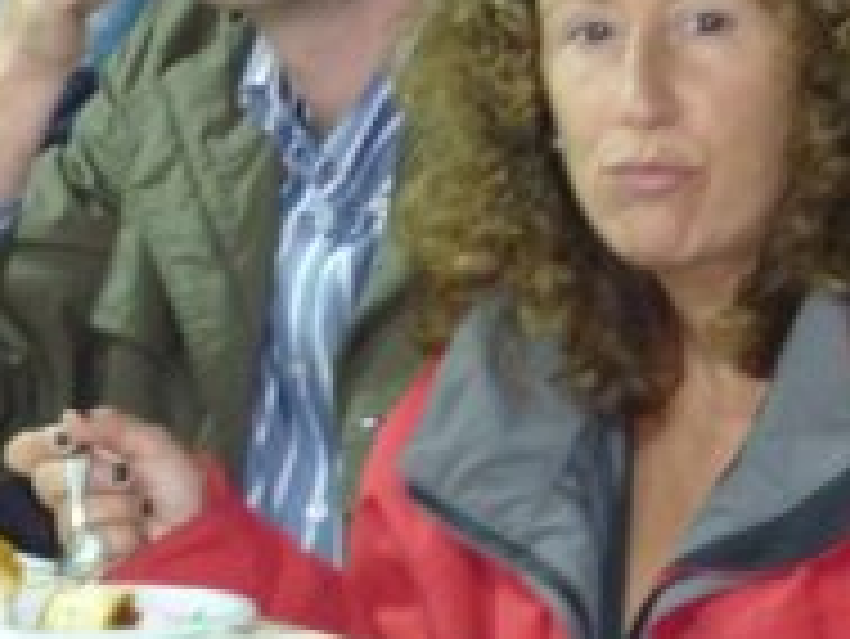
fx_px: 7494
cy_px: -50
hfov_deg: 6.5
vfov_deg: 4.9
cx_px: 211
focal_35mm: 305
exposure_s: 1/8
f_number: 4.4
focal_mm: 21
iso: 640
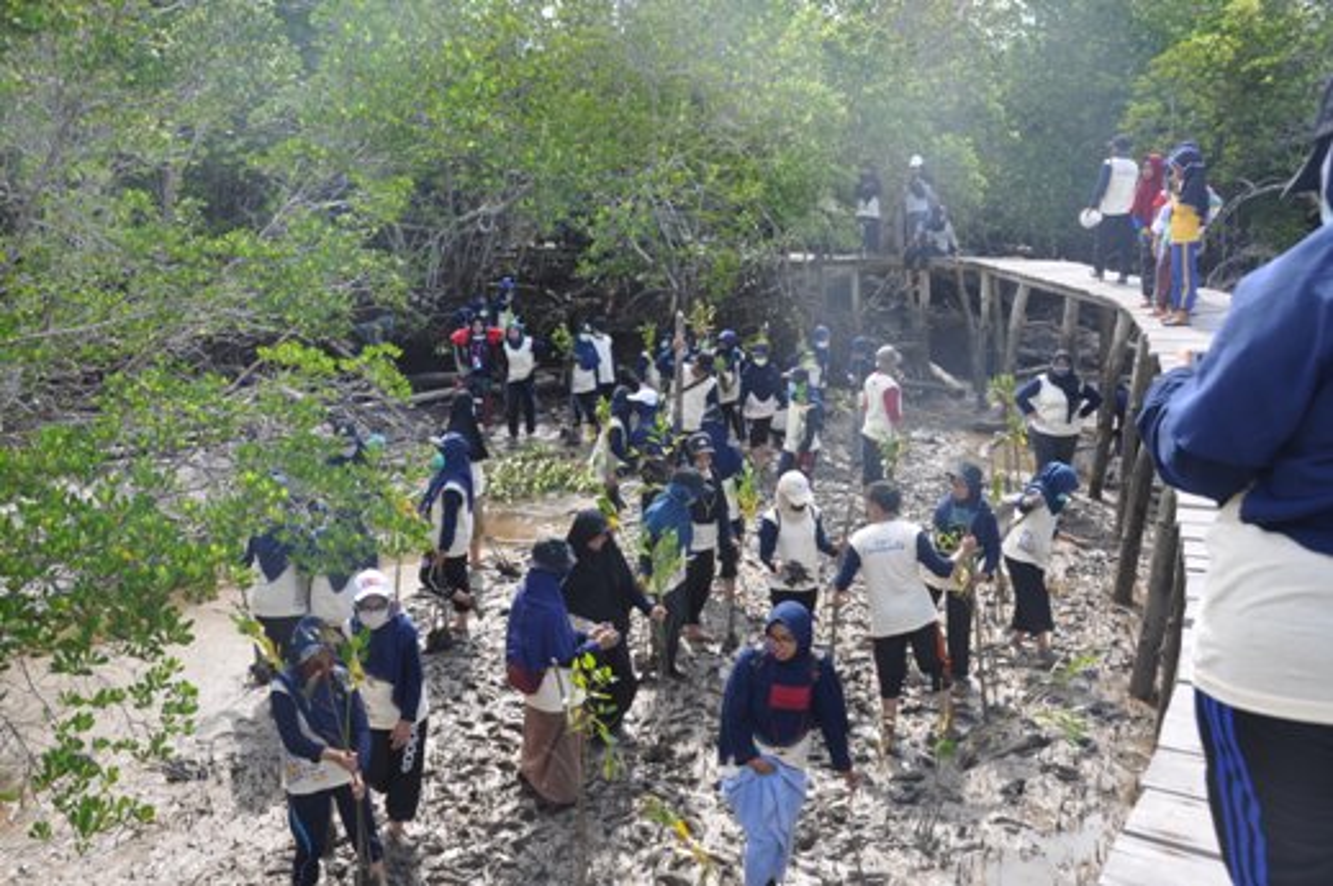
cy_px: 443
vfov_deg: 39.9
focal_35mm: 33
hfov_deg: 57.3
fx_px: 1221
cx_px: 666
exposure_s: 1/200
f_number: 7.1
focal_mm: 22
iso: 200
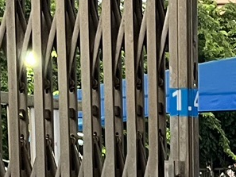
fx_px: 1194
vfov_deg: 8.4
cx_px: 416
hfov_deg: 10.6
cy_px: 232
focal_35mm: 175
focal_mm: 5.1
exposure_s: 1/60
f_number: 1.6
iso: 160
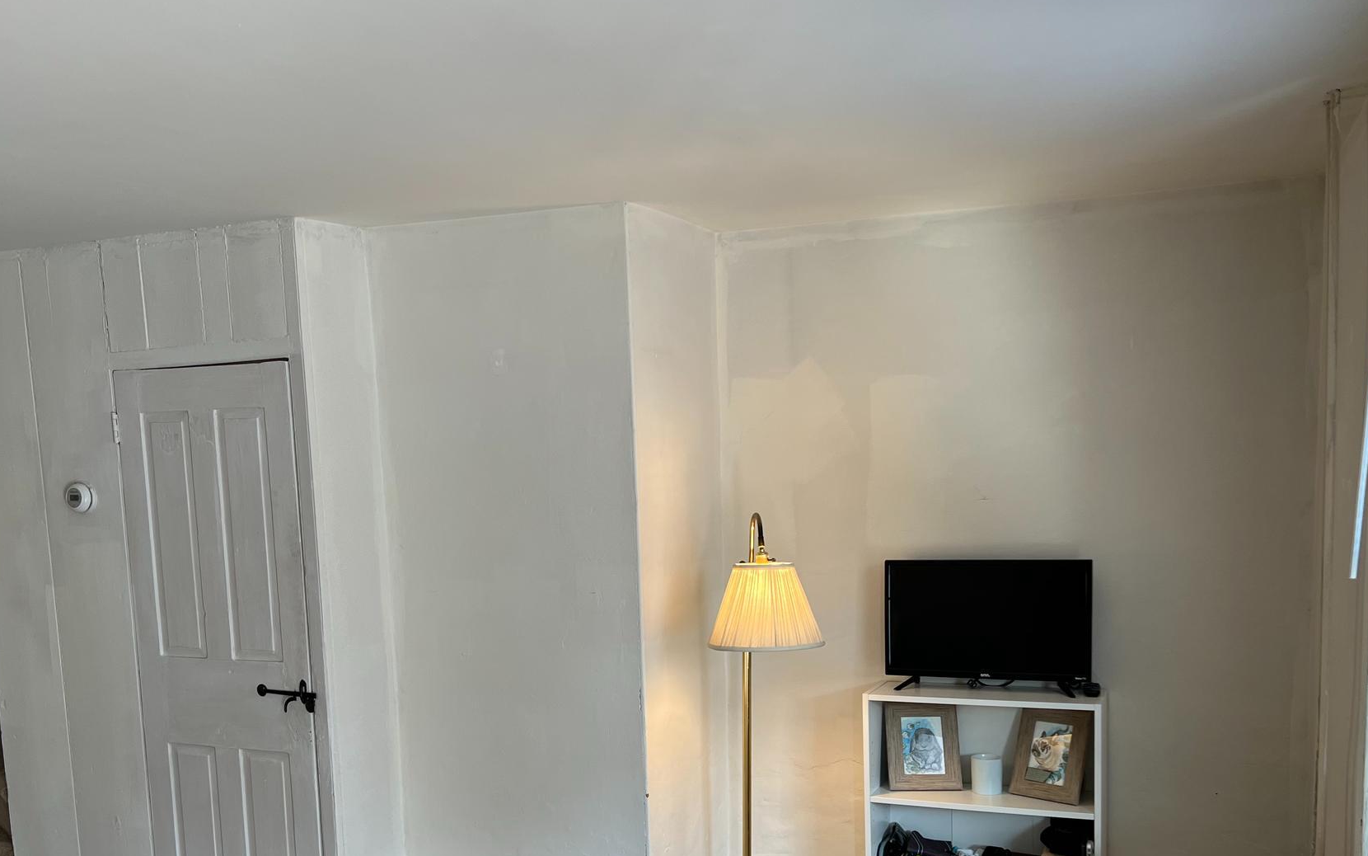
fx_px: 1268
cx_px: 663
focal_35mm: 34
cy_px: 623
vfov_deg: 36.6
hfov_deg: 56.7
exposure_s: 1/120
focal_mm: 5.7
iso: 64
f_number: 1.5
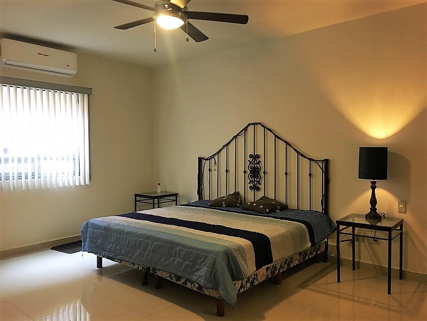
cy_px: 160
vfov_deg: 48.2
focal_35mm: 29
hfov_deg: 61.7
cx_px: 214
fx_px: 358
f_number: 2.2
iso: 200
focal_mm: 4.15
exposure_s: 1/24
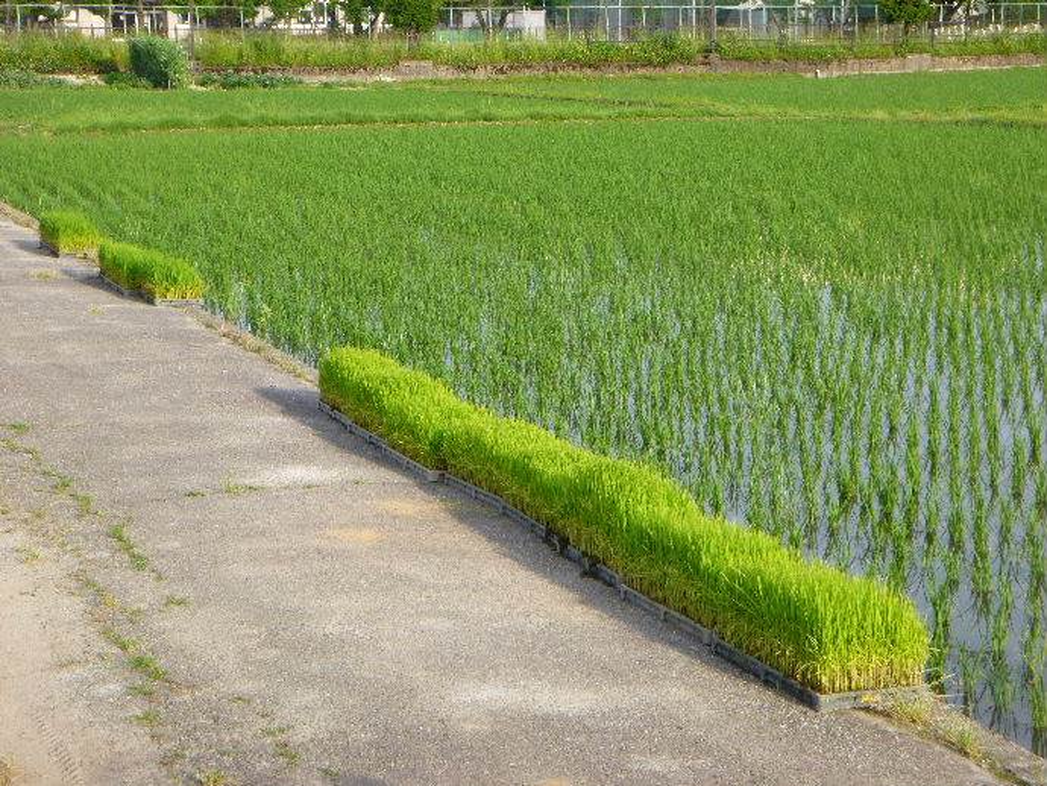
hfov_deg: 23.0
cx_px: 524
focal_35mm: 85
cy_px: 393
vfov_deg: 17.4
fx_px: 2572
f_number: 5.7
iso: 100
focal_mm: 15.3
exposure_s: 1/125
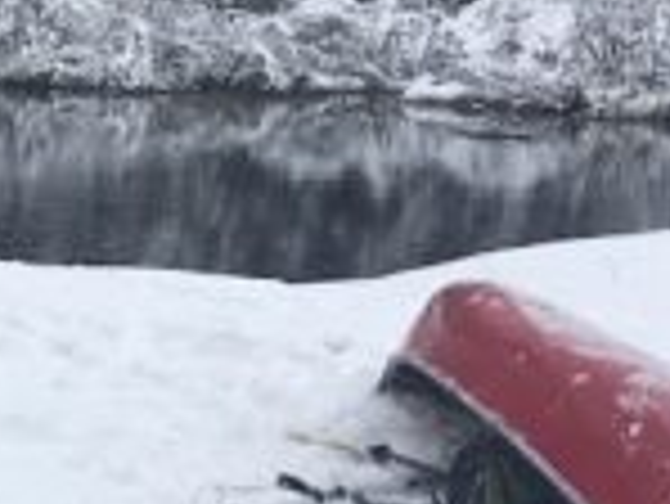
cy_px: 450
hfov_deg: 11.5
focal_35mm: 149
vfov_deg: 9.9
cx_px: -791
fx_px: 2886
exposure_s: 1/481
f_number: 2.2
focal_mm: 4.15
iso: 25
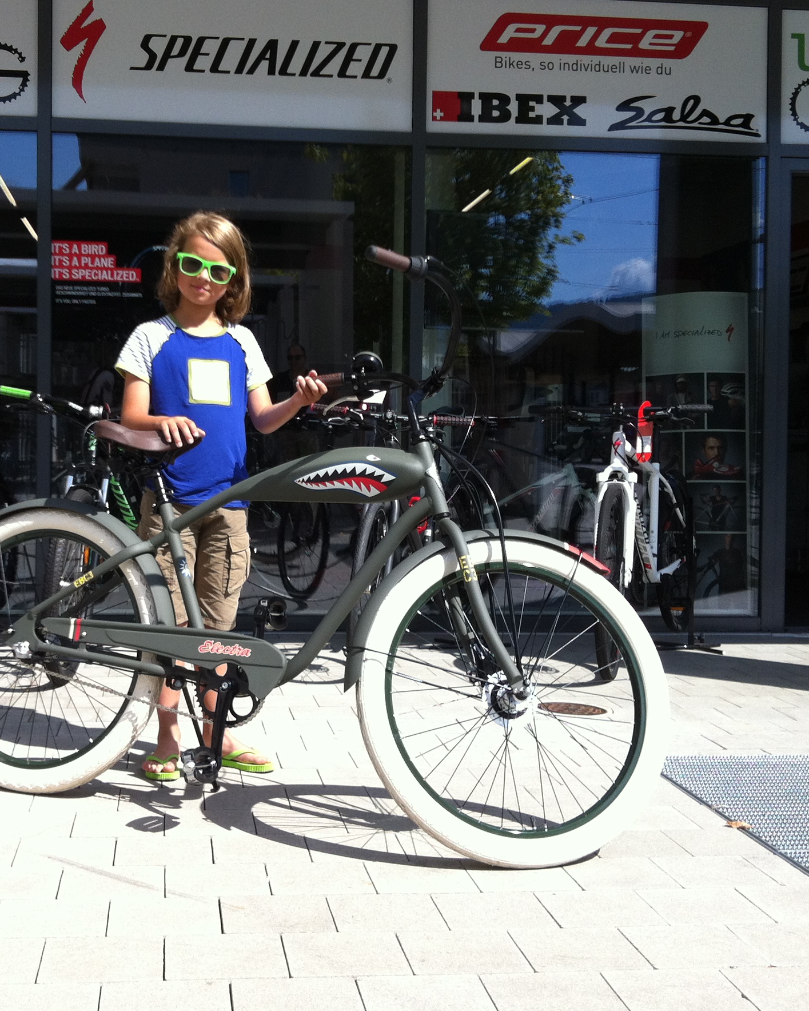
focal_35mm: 50
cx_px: 294
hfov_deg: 30.1
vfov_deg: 37.3
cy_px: 459
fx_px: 1496
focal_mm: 3.85
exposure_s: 1/914
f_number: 2.8
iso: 80
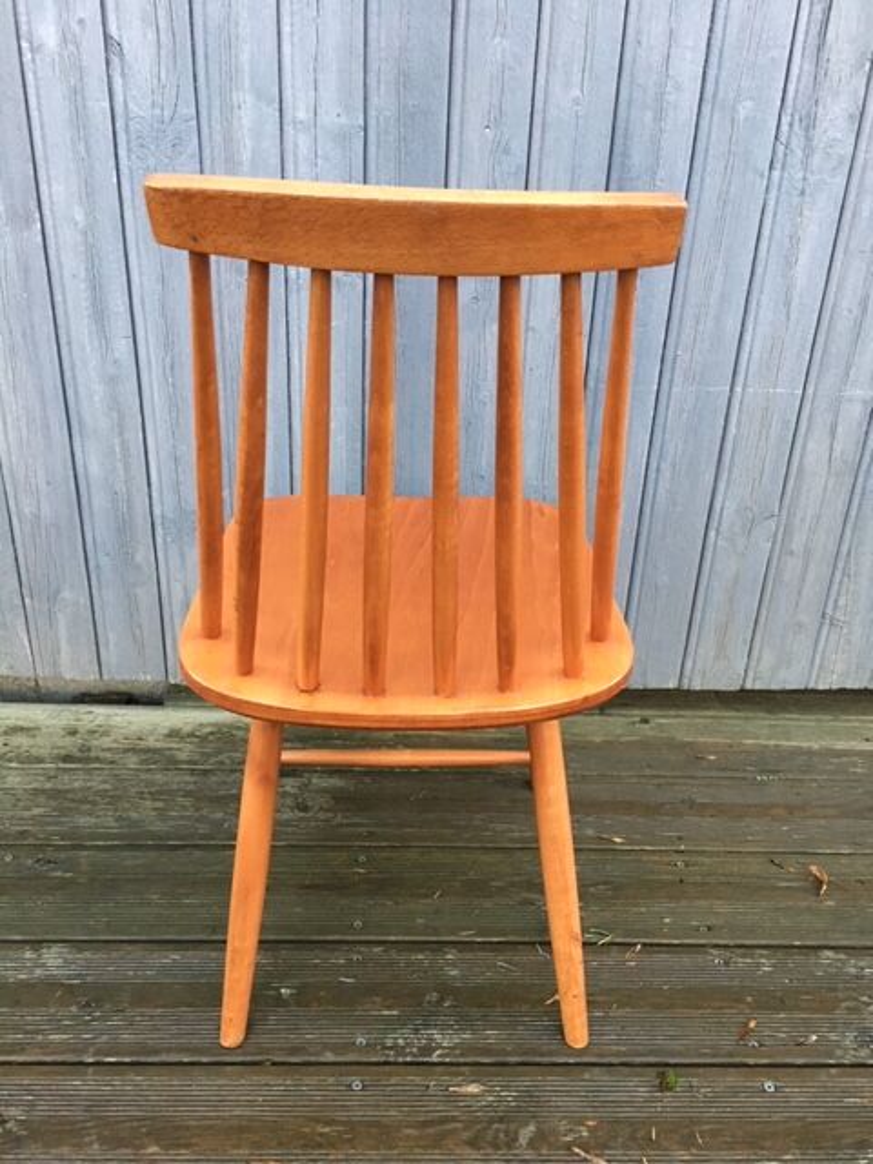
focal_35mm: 29
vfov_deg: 61.7
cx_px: 436
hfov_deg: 48.2
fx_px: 975
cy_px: 582
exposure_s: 1/33
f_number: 2.2
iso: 200
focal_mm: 4.15
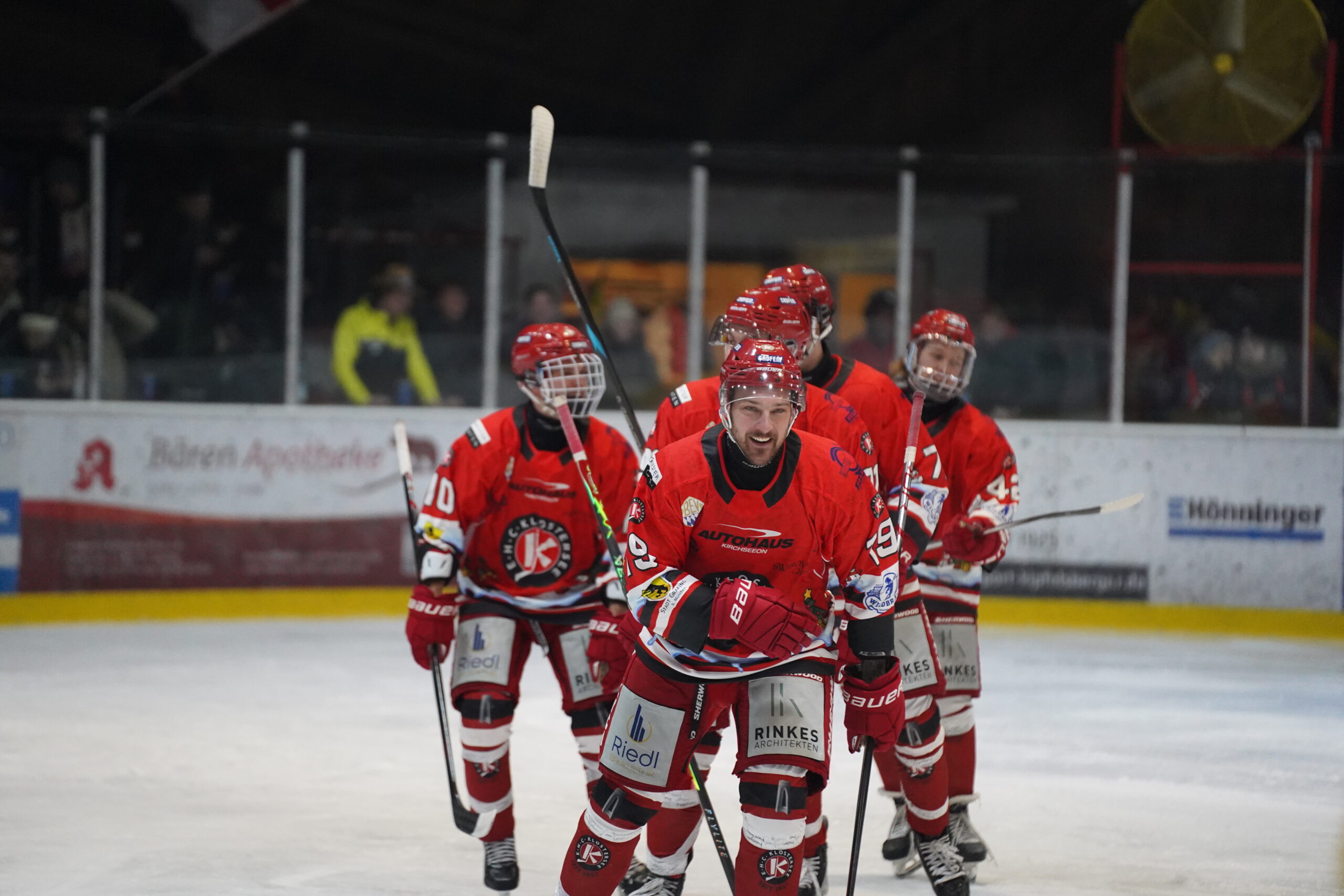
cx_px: 672
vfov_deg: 7.6
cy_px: 448
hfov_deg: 11.4
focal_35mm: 180
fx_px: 6720
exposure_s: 1/1600
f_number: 2.8
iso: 6400
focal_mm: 180
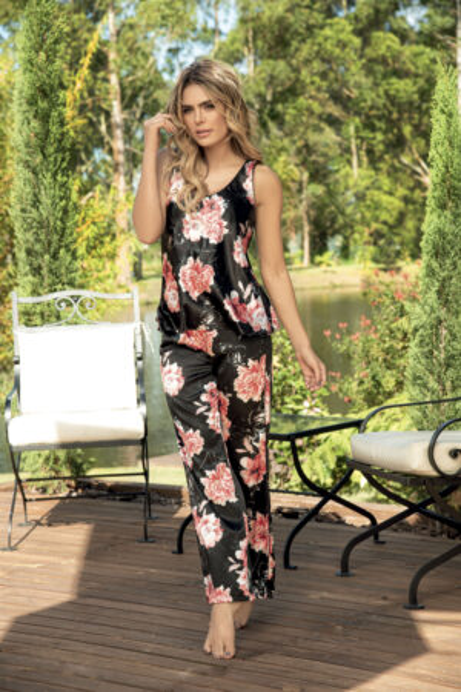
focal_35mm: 85
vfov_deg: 23.9
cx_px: 230
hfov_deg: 16.1
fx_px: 1633
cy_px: 346
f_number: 6.3
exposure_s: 1/160
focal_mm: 85
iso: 160
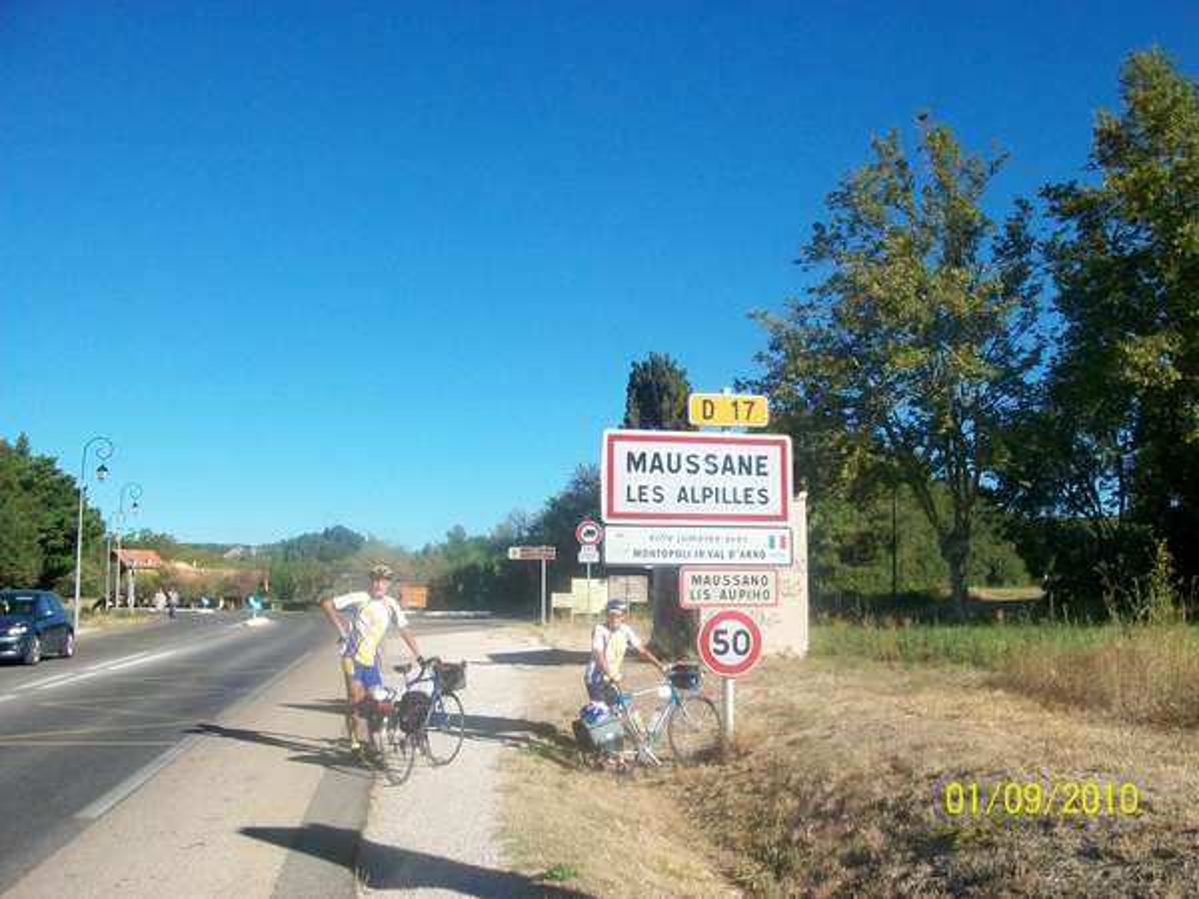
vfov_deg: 41.8
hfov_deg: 54.0
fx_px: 1178
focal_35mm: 34
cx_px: 600
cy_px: 450
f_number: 5.5
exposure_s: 1/320
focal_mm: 5.7
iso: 80
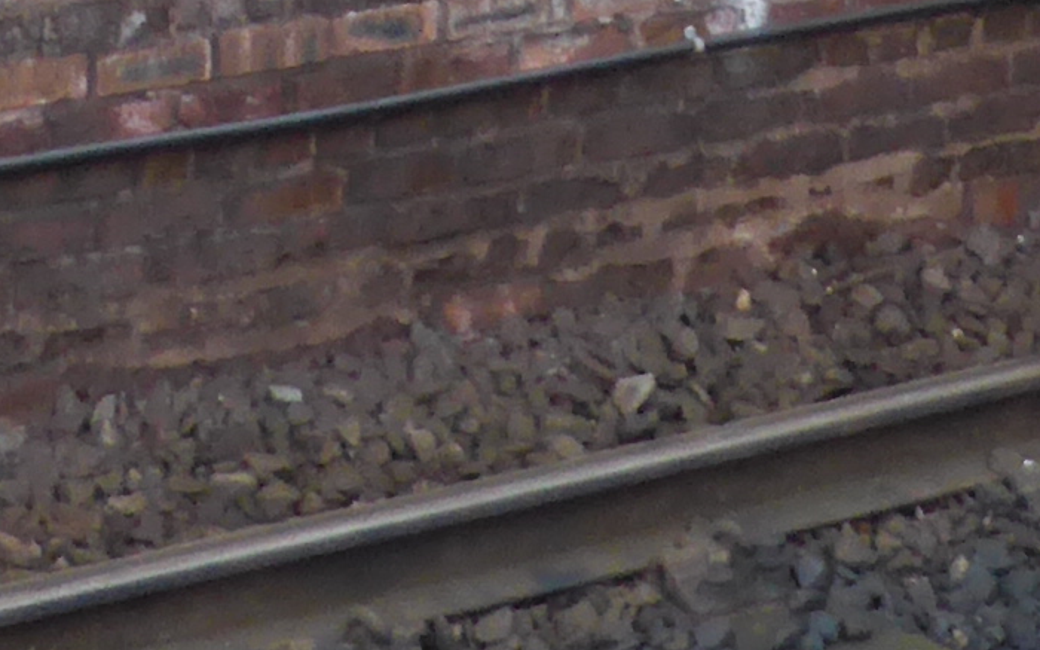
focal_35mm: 178
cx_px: 609
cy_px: -961
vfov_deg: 6.9
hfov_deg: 11.8
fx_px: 5044
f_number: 3.3
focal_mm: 4.3
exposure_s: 1/60
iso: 125
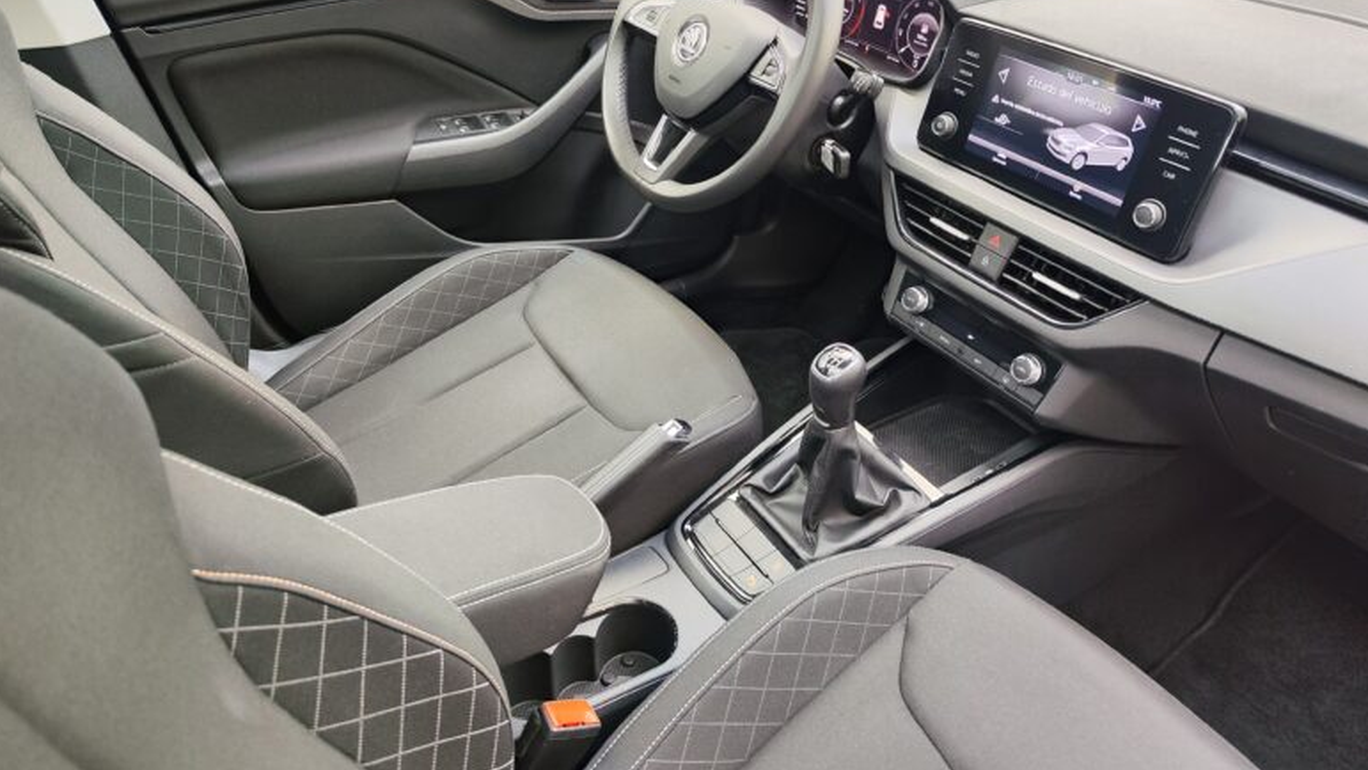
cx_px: 699
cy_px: 257
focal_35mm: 26
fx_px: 943
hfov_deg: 71.9
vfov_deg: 43.8
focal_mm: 7.01
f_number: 1.69
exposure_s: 1/100
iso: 205
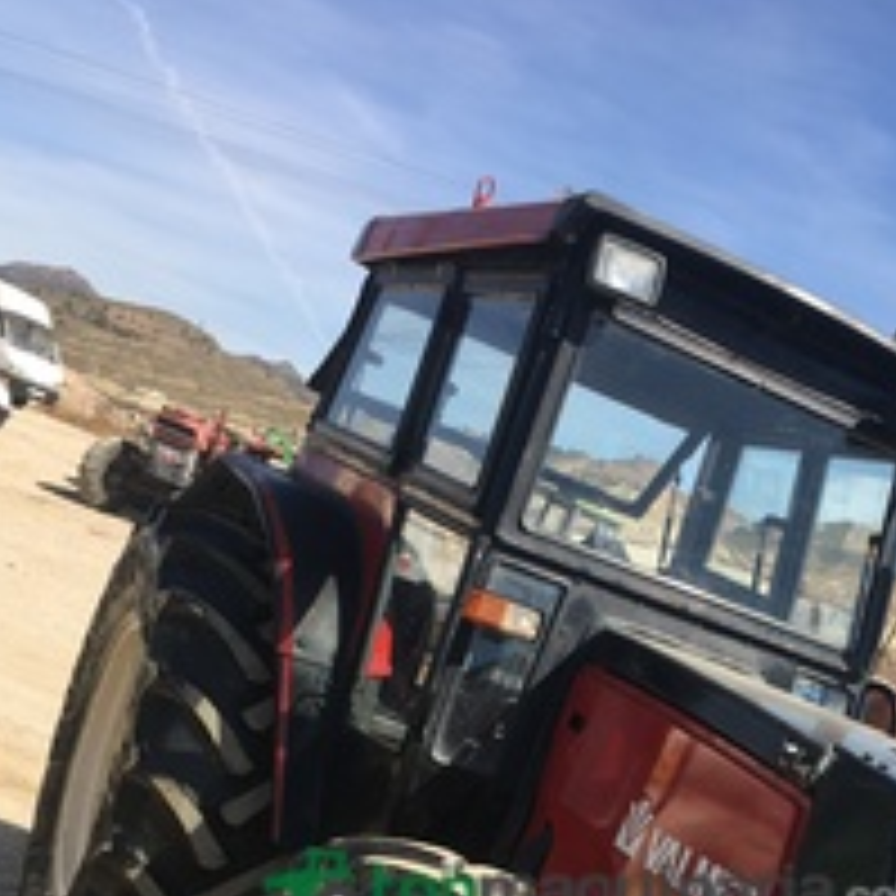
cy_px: 887
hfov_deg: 31.9
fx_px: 1552
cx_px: 601
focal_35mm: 53
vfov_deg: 30.1
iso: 25
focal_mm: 4.15
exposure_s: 1/1099
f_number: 2.2
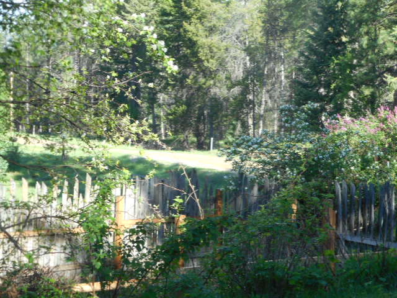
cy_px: 149
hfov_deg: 22.0
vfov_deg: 16.6
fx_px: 1021
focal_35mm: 89
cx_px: 198
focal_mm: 15.9
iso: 80
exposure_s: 1/60
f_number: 5.6
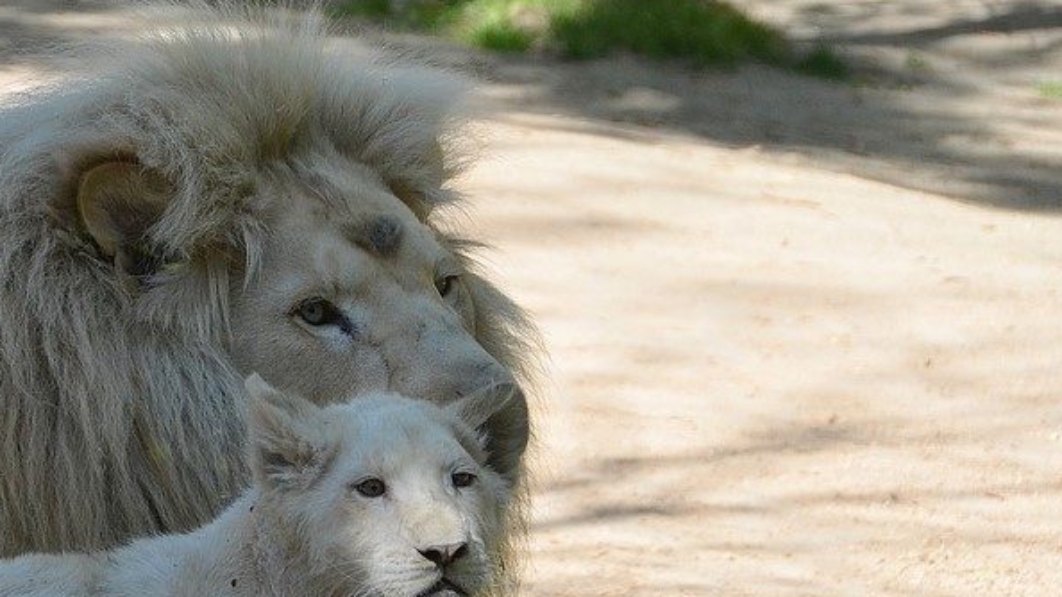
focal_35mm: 325
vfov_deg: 3.7
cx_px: 181
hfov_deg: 6.6
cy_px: 478
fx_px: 9151
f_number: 6
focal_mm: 120
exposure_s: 1/1000
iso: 800
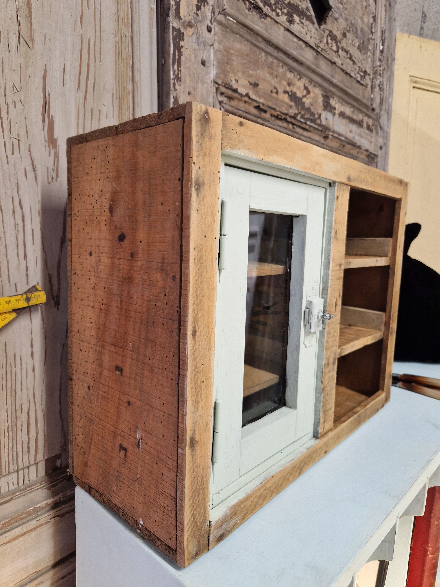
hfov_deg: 58.9
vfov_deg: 73.9
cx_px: 220
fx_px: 390
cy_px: 294
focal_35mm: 23
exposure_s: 1/100
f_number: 1.8
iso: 320
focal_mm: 5.4
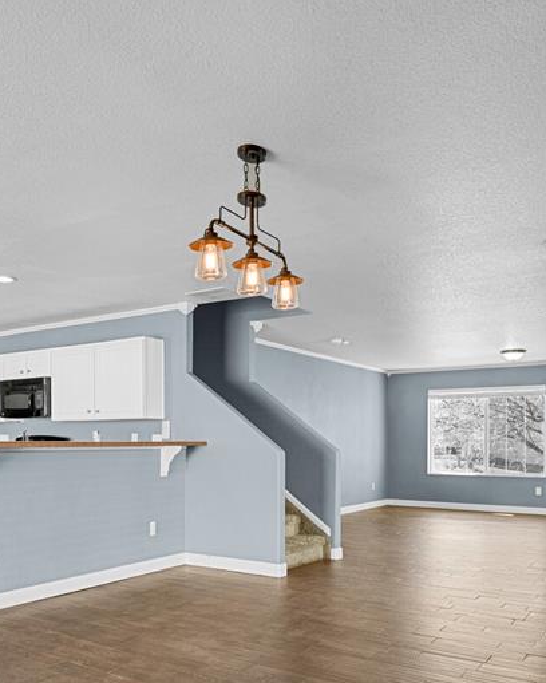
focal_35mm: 32
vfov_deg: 54.7
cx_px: 99
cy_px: 445
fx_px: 646
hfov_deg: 43.4
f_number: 8
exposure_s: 1/20
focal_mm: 17
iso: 5000
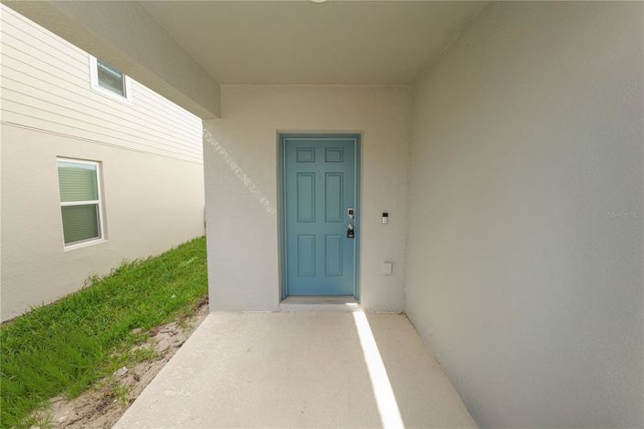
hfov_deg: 104.3
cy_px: 214
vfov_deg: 81.1
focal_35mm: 14
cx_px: 322
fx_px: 250
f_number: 8
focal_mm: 14
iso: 250
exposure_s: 1/100
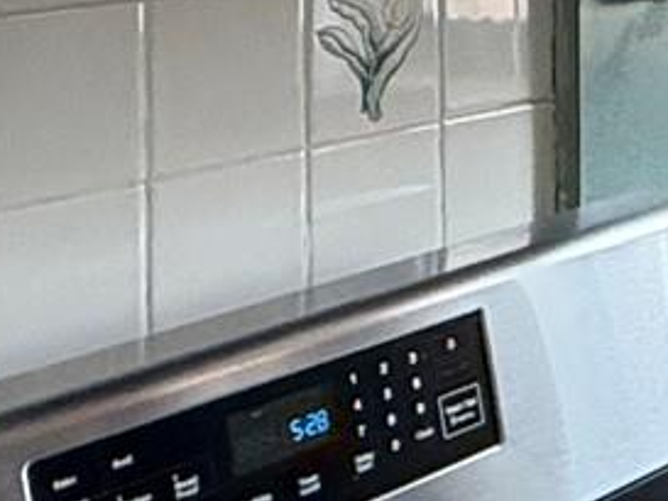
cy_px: -242
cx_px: 1769
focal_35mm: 105
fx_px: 2027
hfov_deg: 12.6
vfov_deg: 13.3
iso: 640
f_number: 2.2
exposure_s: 1/120
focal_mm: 2.22
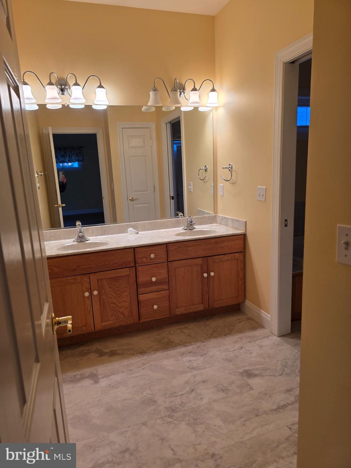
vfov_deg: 73.9
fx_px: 311
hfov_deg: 58.9
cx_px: 176
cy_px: 234
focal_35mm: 23
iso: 80
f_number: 1.7
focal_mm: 6.3
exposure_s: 1/120
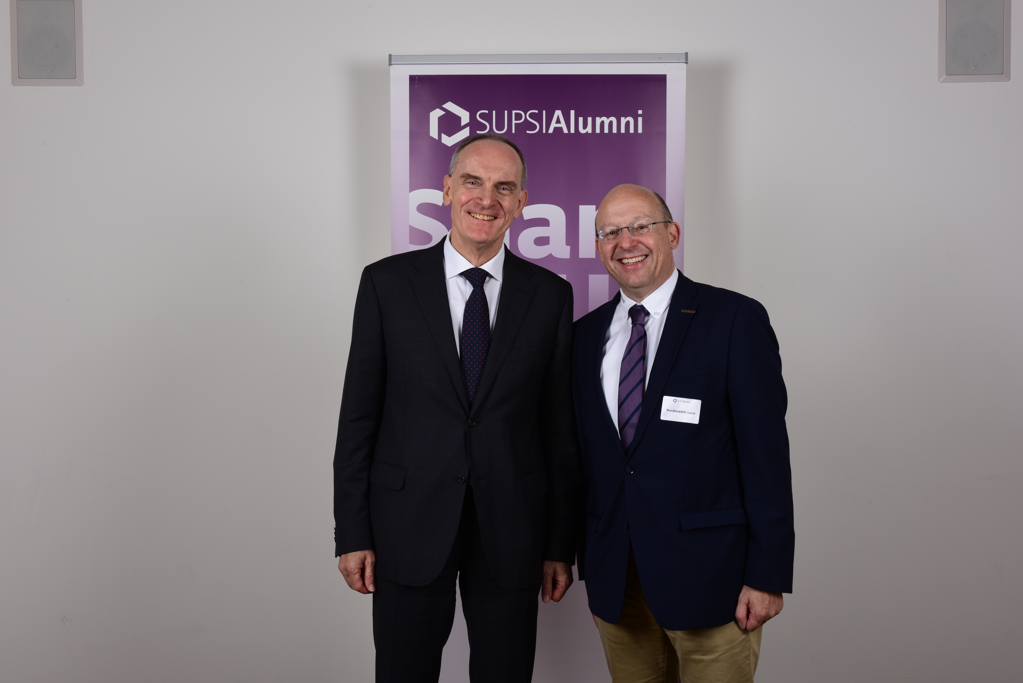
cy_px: 342
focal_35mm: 38
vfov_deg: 35.1
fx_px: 1080
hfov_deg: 50.7
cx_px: 512
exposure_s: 1/160
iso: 250
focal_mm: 38
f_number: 13
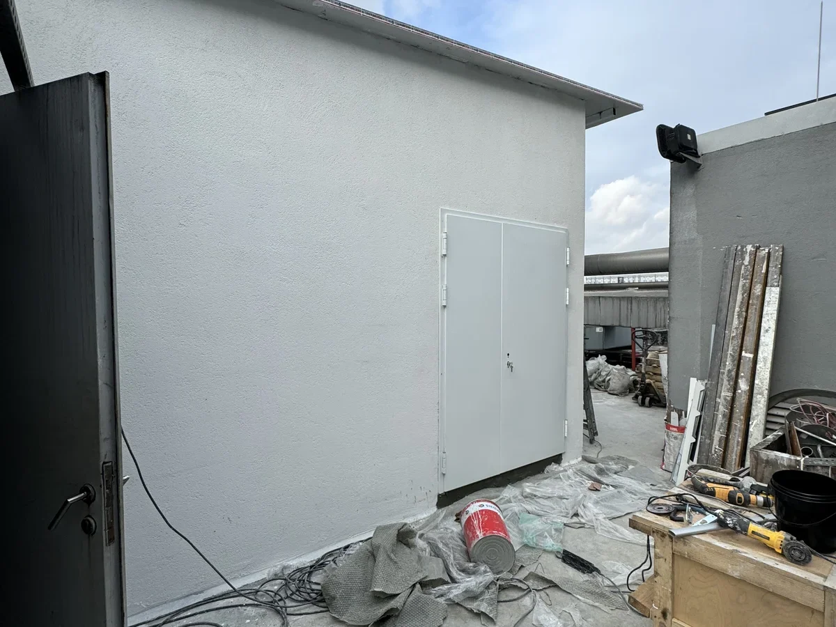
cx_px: 418
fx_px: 338
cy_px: 314
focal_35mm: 14
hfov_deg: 102.1
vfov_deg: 85.7
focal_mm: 2.22
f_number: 2.2
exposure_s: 1/610
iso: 40
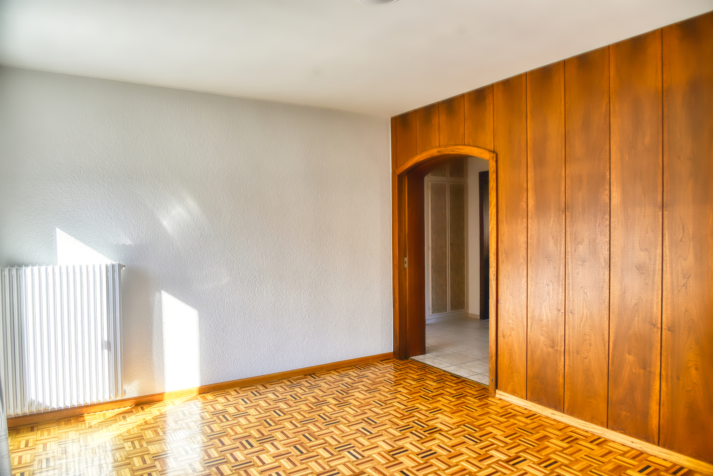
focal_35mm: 24
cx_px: 356
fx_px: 475
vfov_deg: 53.2
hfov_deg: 73.7
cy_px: 238
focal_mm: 24
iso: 250
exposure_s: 1/500
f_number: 11
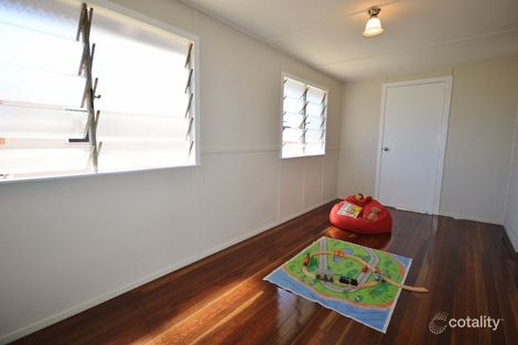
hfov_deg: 92.5
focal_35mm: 17
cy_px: 172
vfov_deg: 69.6
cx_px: 259
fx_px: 248
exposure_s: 1/125
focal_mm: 11.5
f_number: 4.2
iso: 160
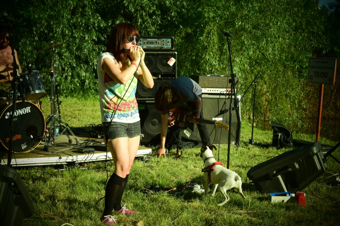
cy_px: 113
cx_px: 170
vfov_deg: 21.6
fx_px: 595
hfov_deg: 31.9
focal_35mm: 63
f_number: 9
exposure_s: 1/320
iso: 200
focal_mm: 42
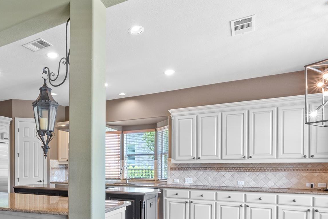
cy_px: 174
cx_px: 100
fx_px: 246
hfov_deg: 65.0
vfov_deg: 45.6
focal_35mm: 27
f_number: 11
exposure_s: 2.5
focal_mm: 10
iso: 250
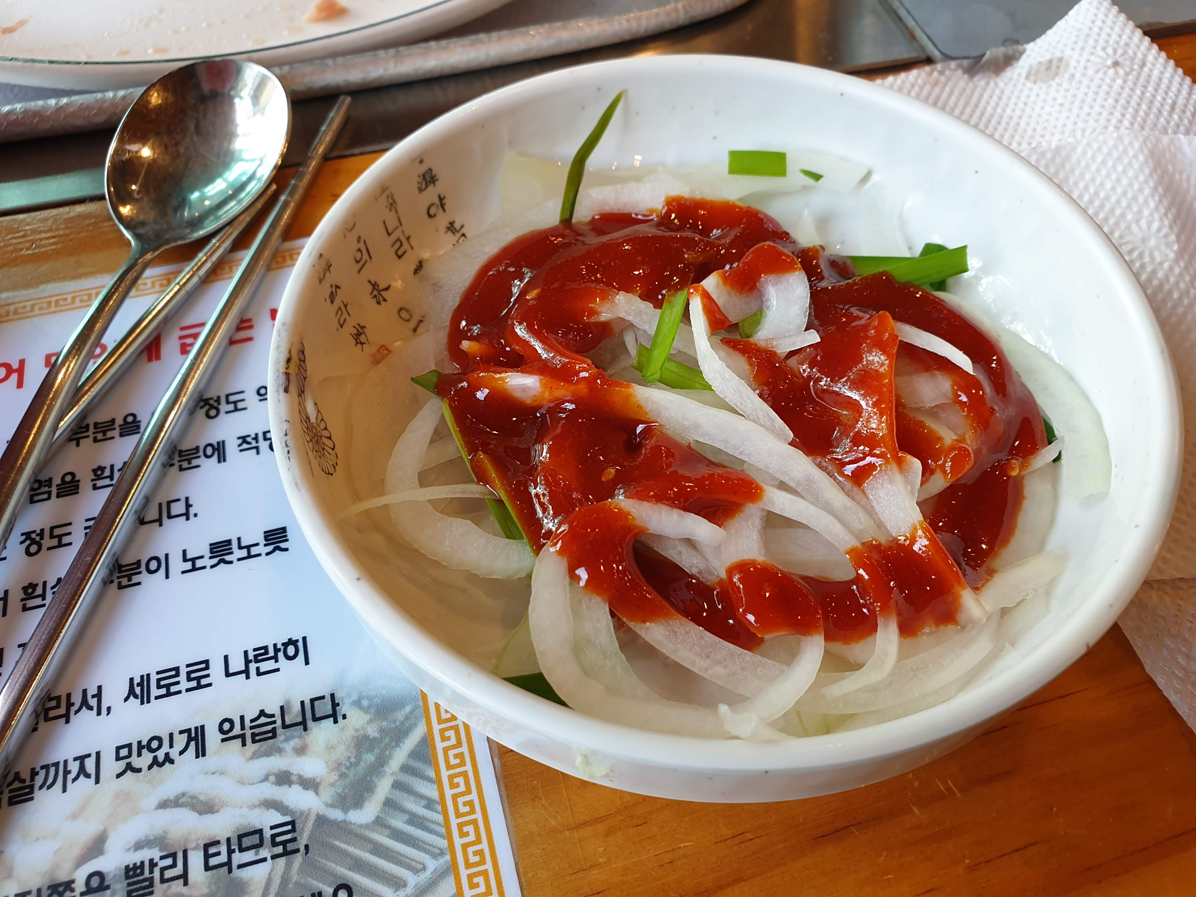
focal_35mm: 26
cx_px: 598
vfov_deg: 53.1
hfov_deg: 67.3
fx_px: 898
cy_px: 448
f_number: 2.4
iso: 80
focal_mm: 4.3
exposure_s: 1/60
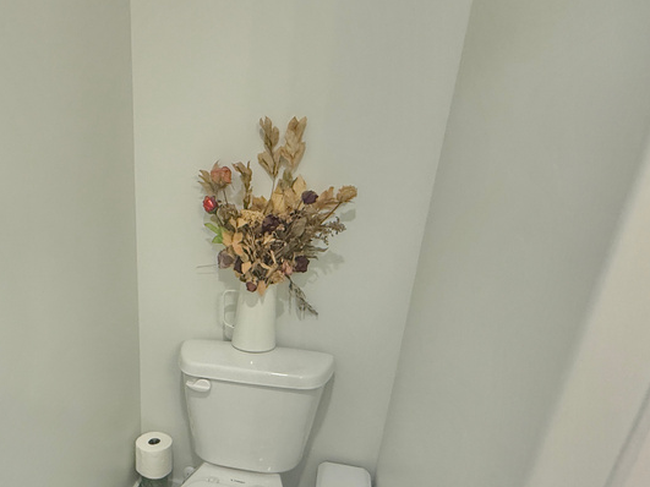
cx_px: 181
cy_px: 379
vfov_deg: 48.8
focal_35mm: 27
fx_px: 507
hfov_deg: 62.4
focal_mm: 2.22
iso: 200
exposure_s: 1/120
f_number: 2.2
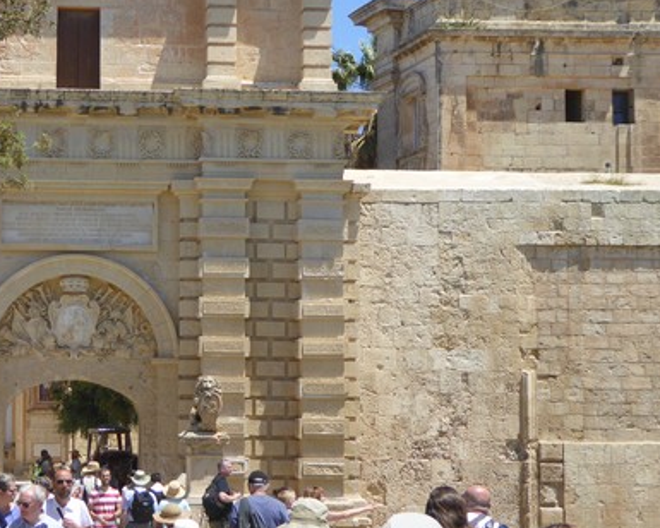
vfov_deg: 17.5
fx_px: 1719
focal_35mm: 88
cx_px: 141
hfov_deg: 21.5
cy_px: 303
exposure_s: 1/500
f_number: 4
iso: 100
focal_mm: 8.4
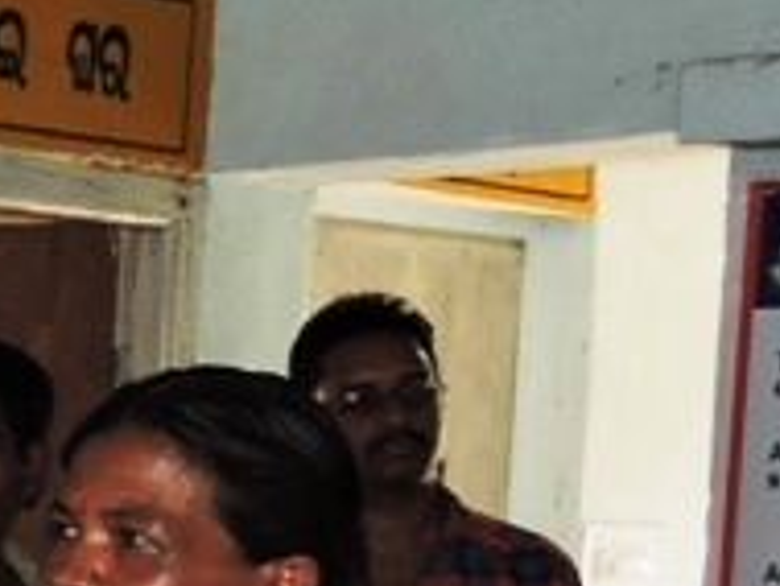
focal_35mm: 179
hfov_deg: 9.5
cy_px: 1048
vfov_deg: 8.0
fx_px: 4036
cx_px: -1234
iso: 200
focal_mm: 5.9
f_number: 3.6
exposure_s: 1/30
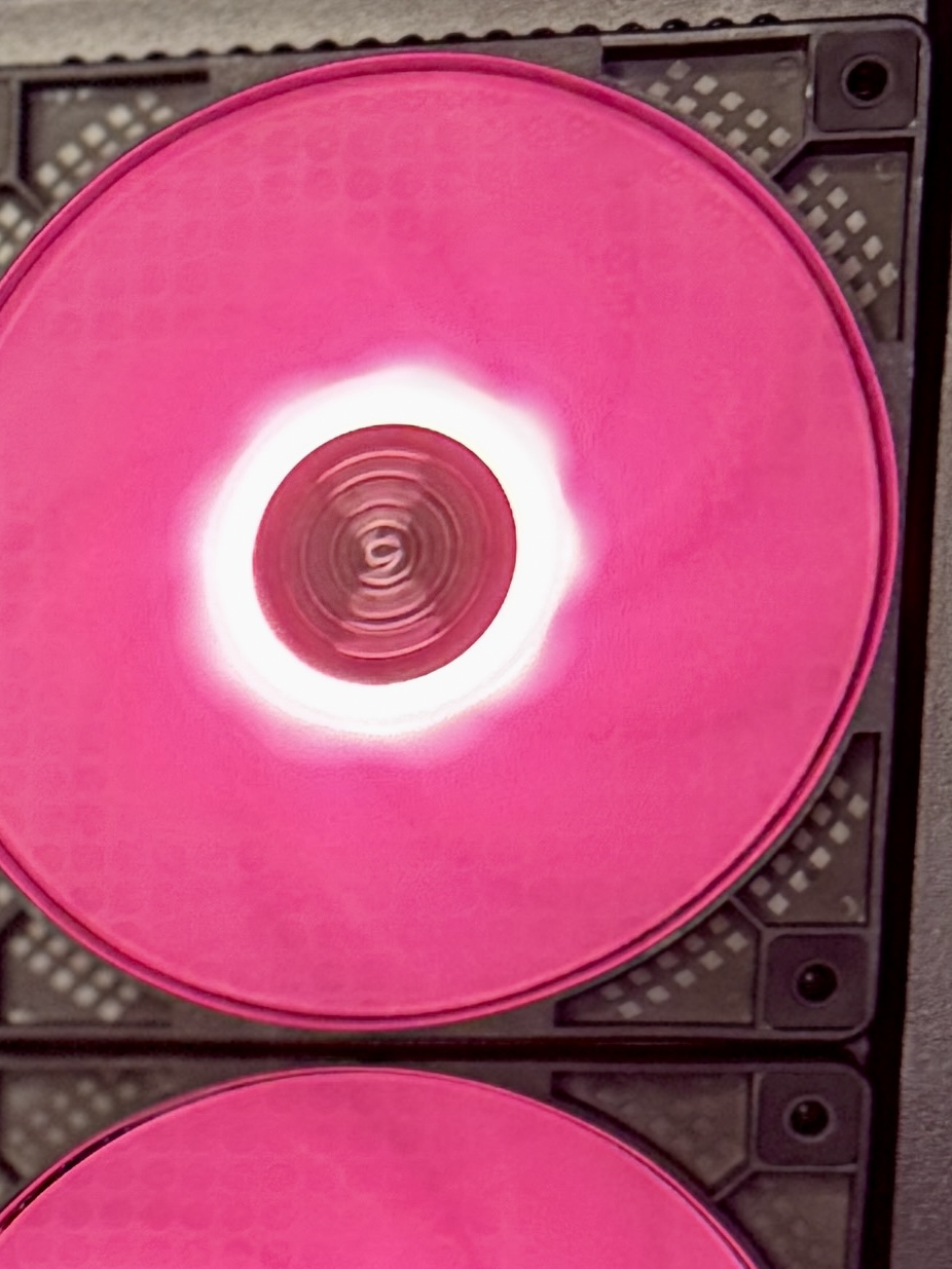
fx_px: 4071
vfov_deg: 17.0
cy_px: 1513
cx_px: -835
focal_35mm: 111
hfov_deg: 12.1
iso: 1000
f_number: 1.78
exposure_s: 1/36
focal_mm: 6.76
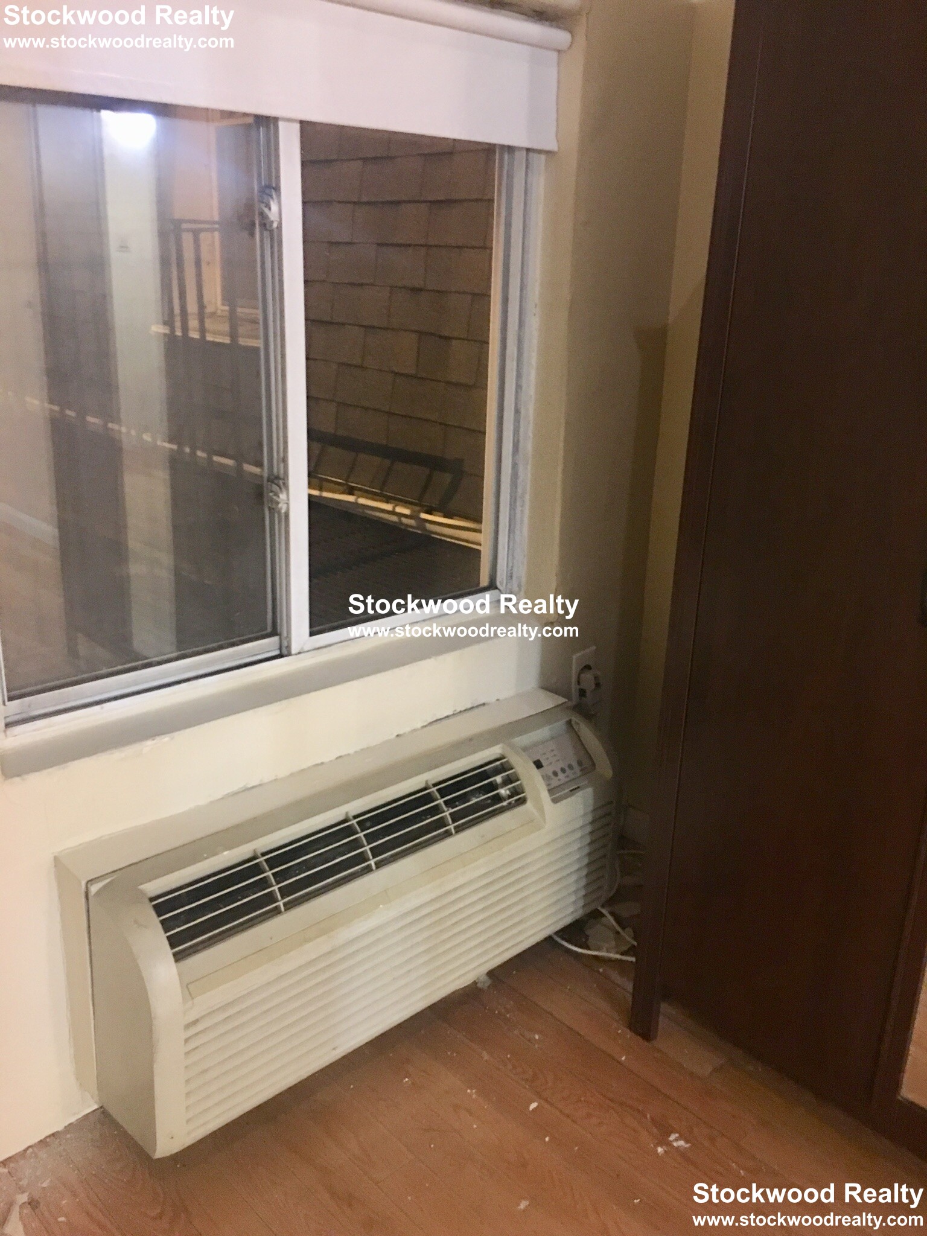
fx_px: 1035
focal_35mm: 29
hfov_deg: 48.2
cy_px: 618
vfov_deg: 61.7
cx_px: 464
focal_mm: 4.15
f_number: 2.2
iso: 100
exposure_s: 1/4
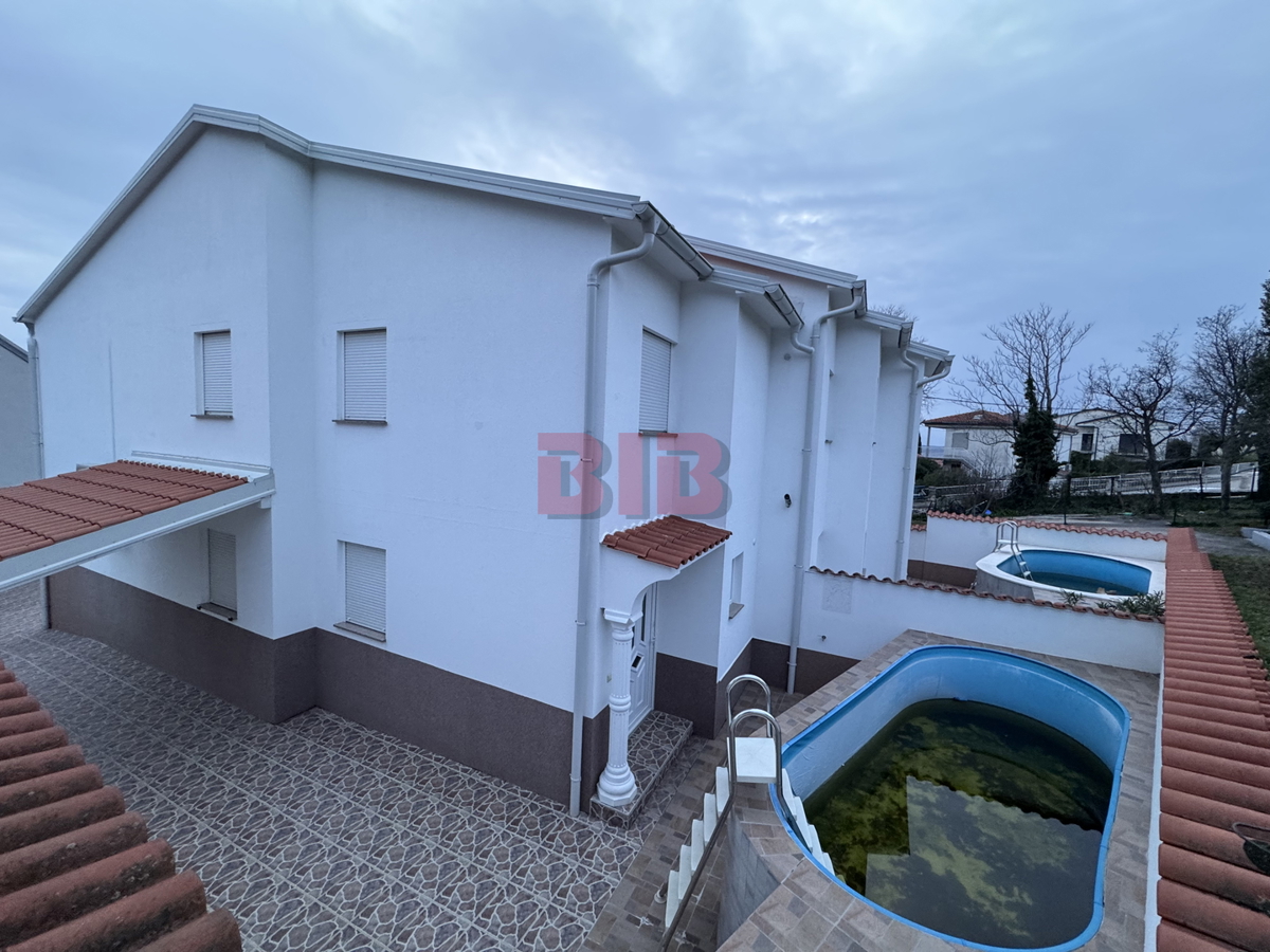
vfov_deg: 85.7
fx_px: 514
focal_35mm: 14
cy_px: 476
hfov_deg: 102.1
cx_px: 635
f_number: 2.2
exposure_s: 1/99
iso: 200
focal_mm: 2.22
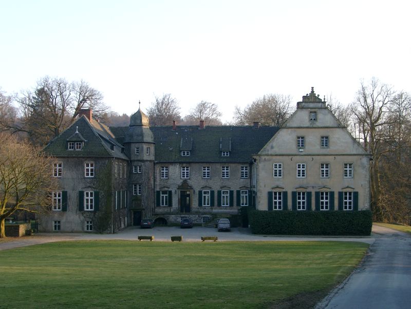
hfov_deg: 36.2
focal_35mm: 53
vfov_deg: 27.5
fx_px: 629
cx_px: 206
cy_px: 154
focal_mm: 11.05
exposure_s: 1/97.1
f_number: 4
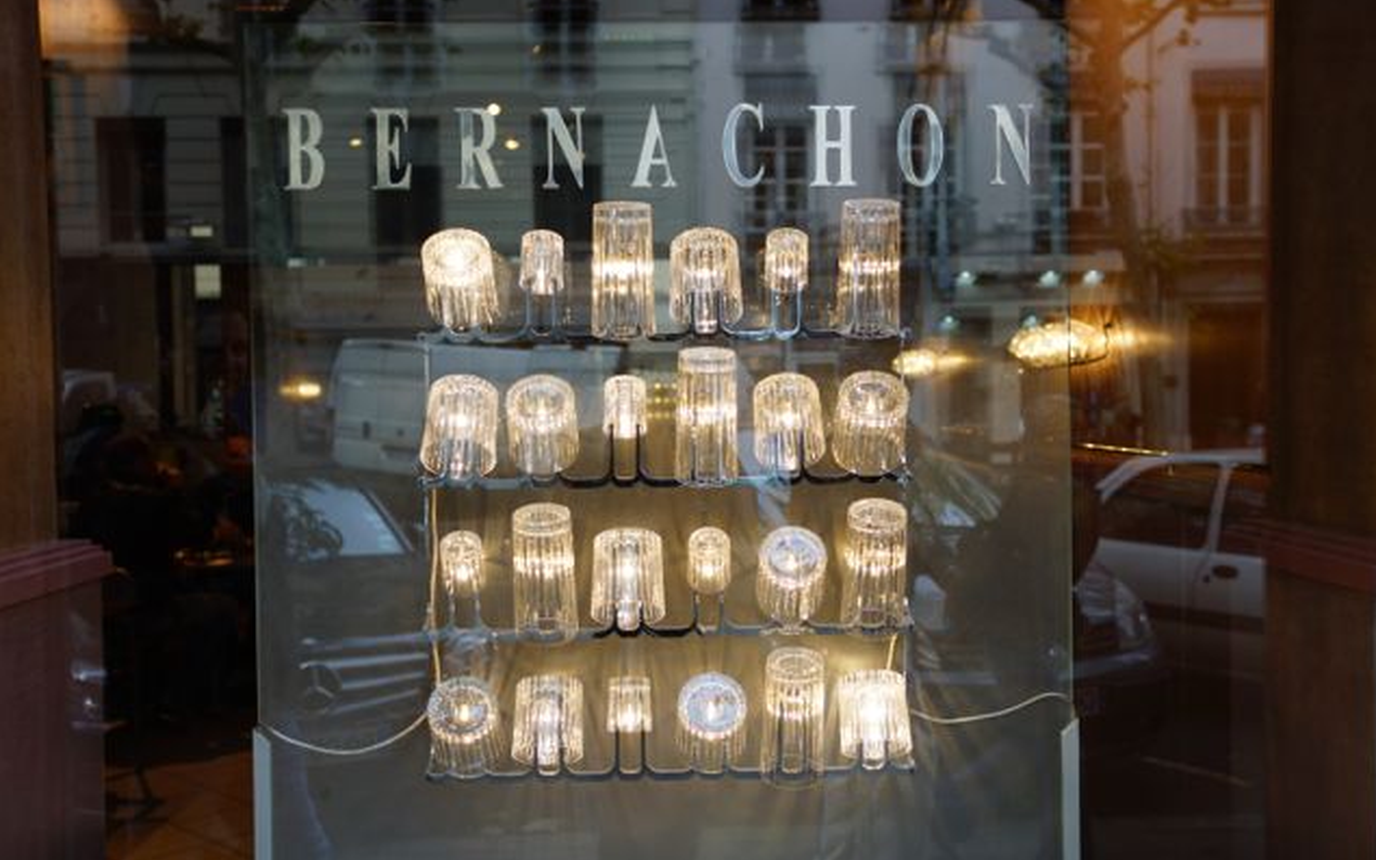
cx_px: 689
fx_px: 1388
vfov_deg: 34.4
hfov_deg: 52.7
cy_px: 439
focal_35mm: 37
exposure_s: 1/80
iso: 100
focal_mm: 24
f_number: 2.8
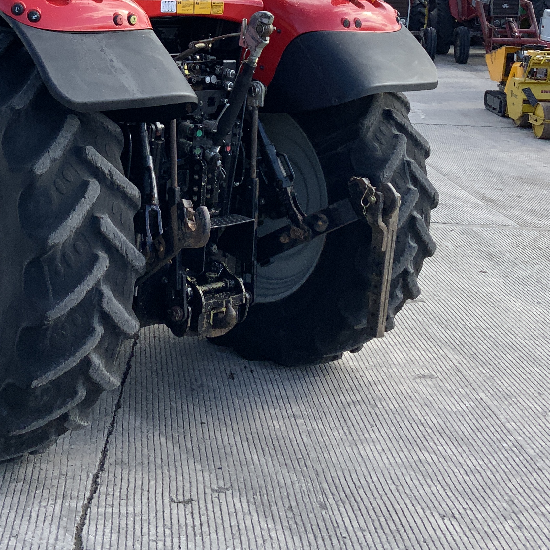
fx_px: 1115
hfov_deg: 27.4
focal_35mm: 62
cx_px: 157
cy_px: 54
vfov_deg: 26.8
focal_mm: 3
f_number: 1.8
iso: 16
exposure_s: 1/666
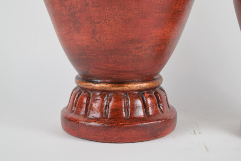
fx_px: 552
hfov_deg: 24.6
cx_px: 120
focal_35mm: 82
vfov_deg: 16.6
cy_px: 80
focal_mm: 55
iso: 400
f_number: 6.3
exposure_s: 1/125
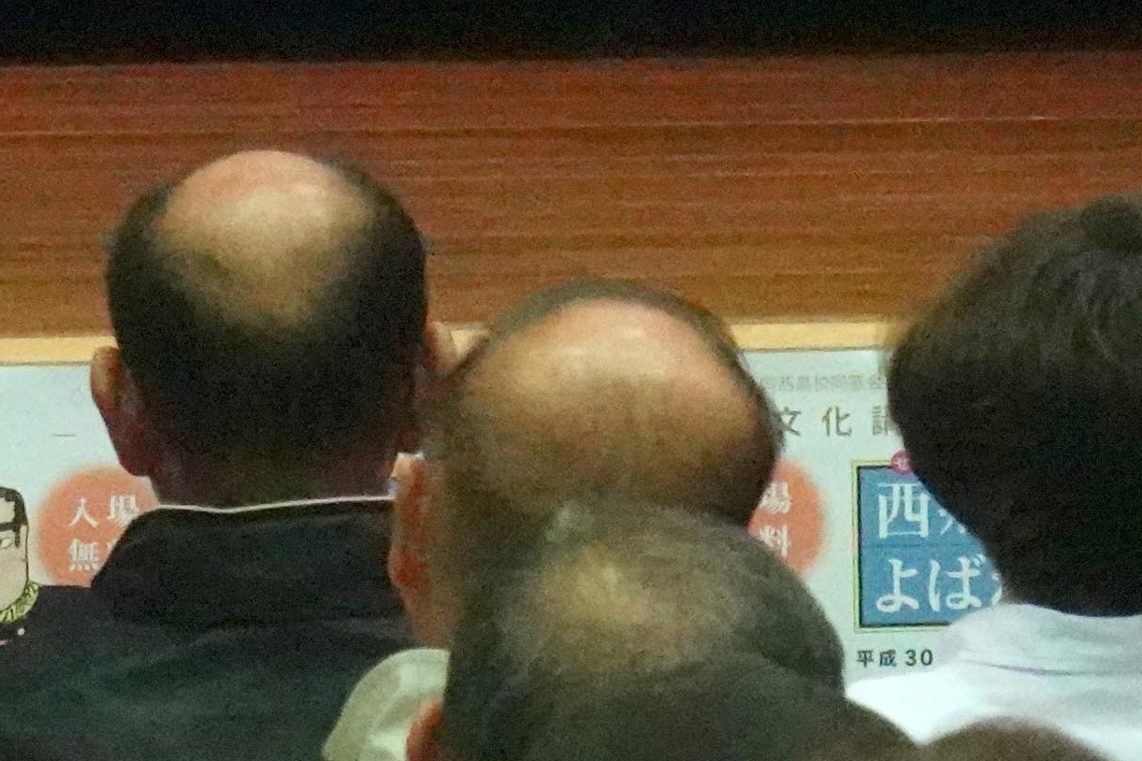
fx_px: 19190
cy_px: -893
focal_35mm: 605
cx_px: 77
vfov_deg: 2.3
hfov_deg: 3.4
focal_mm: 49.7
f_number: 4.5
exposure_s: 1/100
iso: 6400
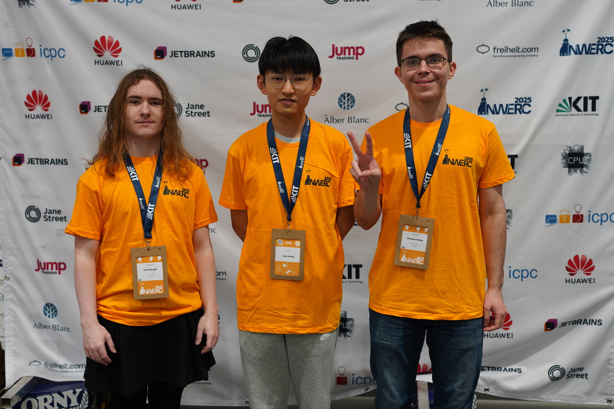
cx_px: 307
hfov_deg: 39.6
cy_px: 204
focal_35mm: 50
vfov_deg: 27.0
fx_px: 853
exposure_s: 1/80
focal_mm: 50
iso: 640
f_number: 2.5
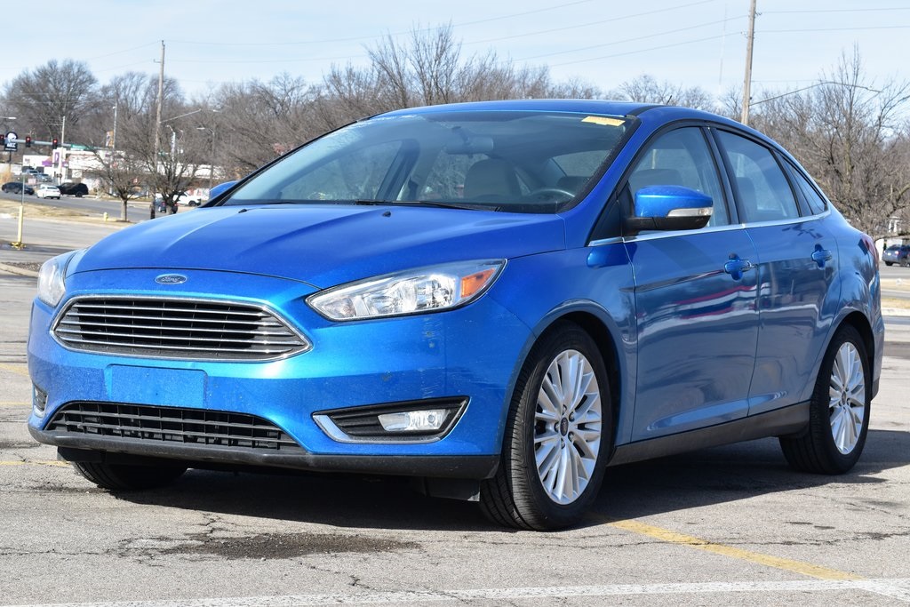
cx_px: 455
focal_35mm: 78
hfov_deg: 26.0
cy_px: 304
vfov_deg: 17.5
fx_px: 1972
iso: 400
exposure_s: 1/320
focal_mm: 52
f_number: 10
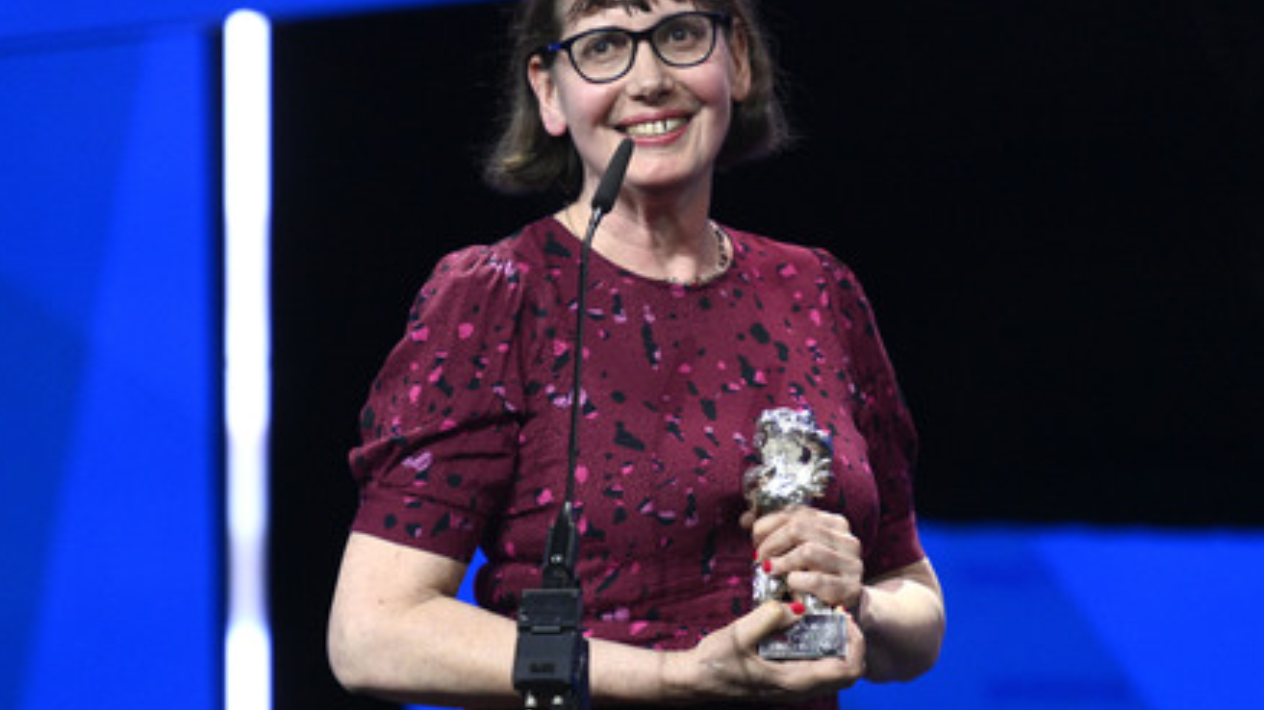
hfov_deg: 7.4
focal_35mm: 291
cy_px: 338
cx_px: 633
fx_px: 9750
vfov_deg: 4.2
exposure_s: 1/200
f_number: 5.6
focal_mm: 270
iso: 10000
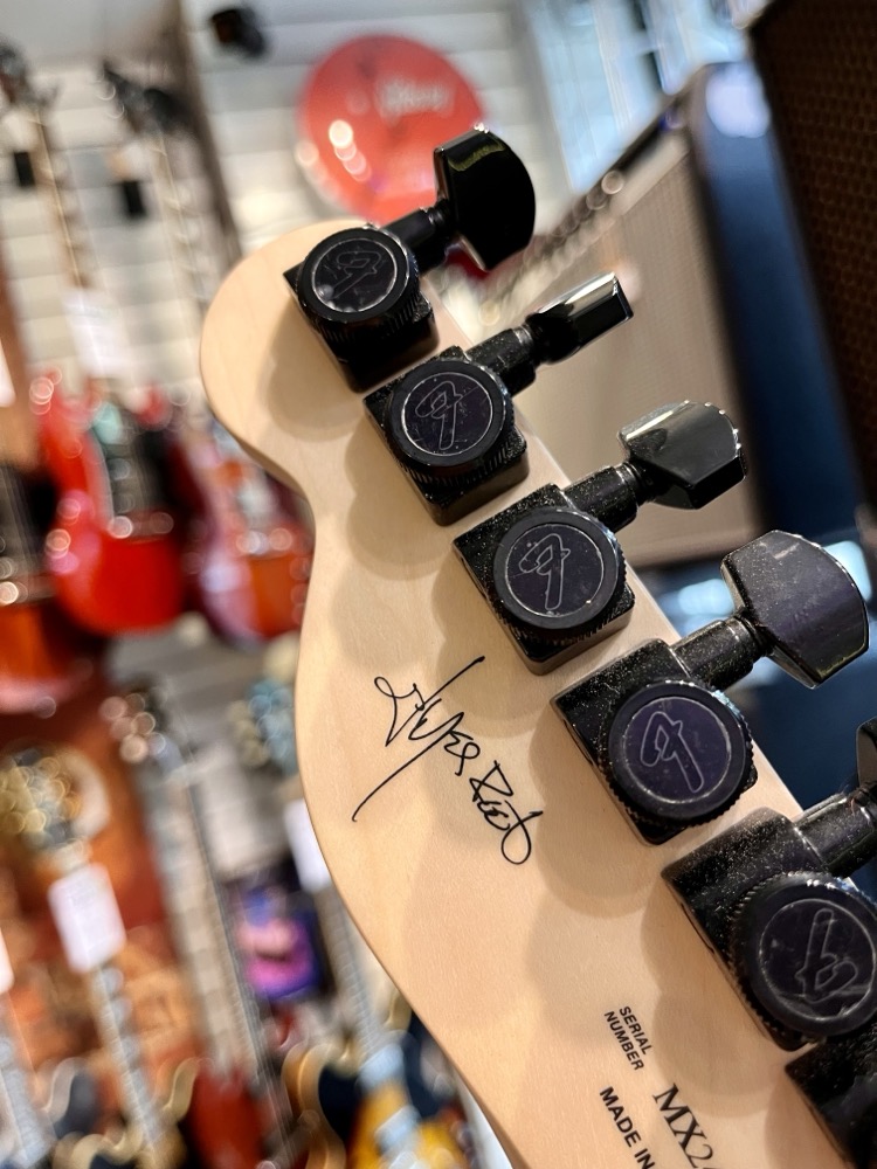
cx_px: 438
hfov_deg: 53.1
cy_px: 584
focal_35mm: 26
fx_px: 878
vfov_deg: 67.3
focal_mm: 5.1
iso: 200
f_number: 1.6
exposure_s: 1/60
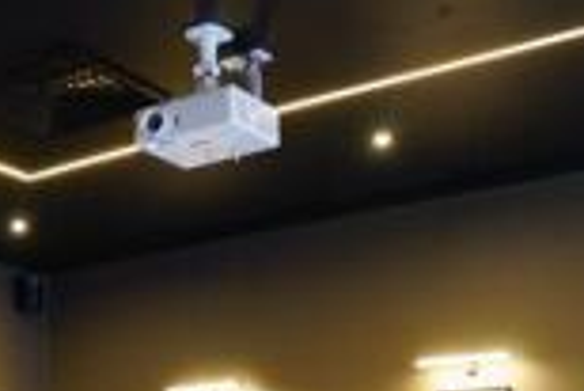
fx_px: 1202
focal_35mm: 74
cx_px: 91
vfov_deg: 16.7
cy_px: 590
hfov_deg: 26.6
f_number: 4
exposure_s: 1/60
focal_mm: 24
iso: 1250
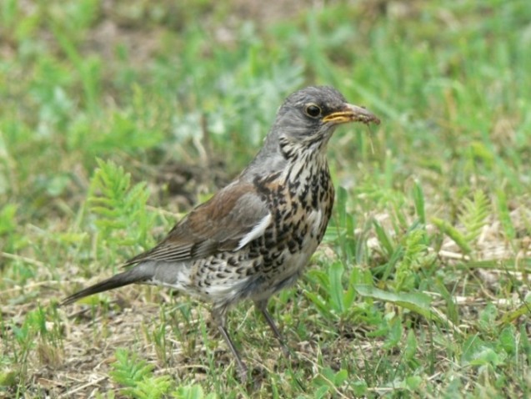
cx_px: 266
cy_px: 200
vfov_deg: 3.4
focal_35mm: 432
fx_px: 6628
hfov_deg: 4.6
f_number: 5.6
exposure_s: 1/125
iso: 200
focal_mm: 72
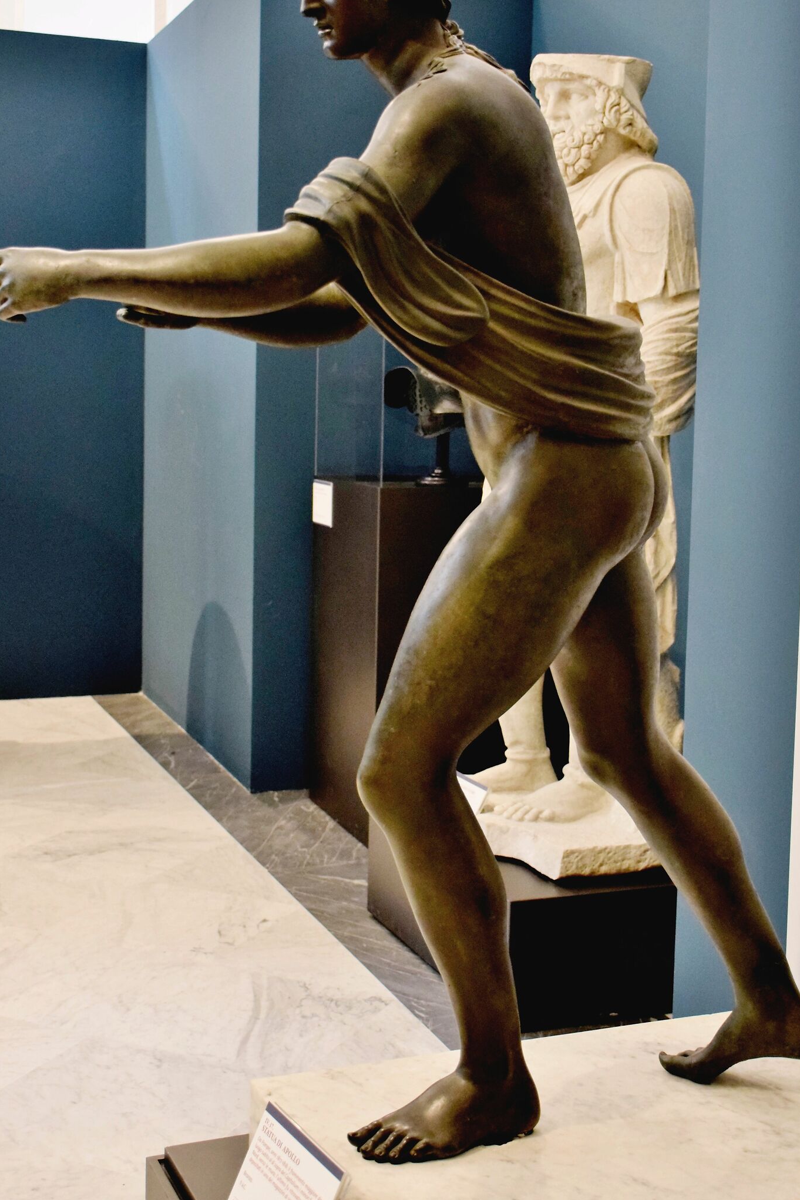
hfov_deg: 28.3
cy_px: 535
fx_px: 1586
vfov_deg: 41.4
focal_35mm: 48
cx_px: 394
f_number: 4
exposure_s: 1/60
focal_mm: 27
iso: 2000
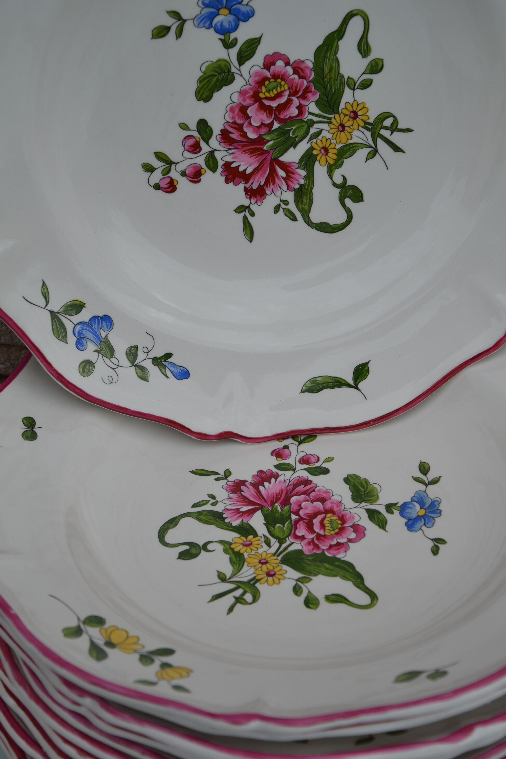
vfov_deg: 27.0
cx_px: 253
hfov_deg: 18.2
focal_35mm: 75
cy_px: 380
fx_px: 1581
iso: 100
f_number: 8
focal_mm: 50
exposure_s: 1/250
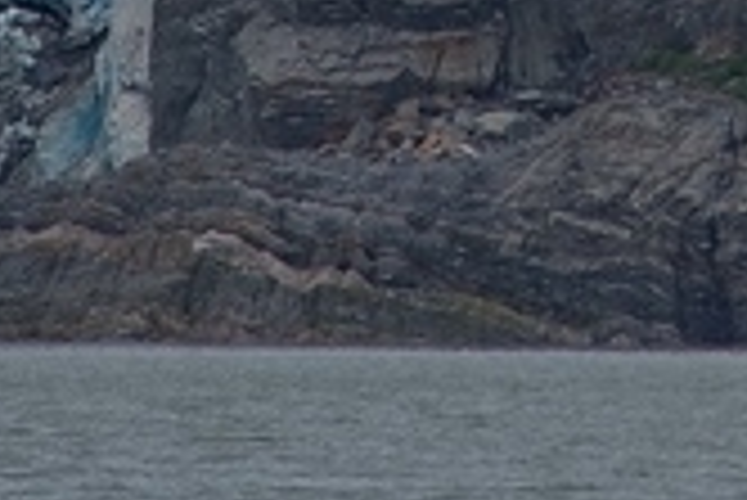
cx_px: 1080
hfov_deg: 2.2
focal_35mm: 927
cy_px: -964
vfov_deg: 1.5
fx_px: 19252
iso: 100
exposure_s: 1/320
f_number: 9
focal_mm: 120
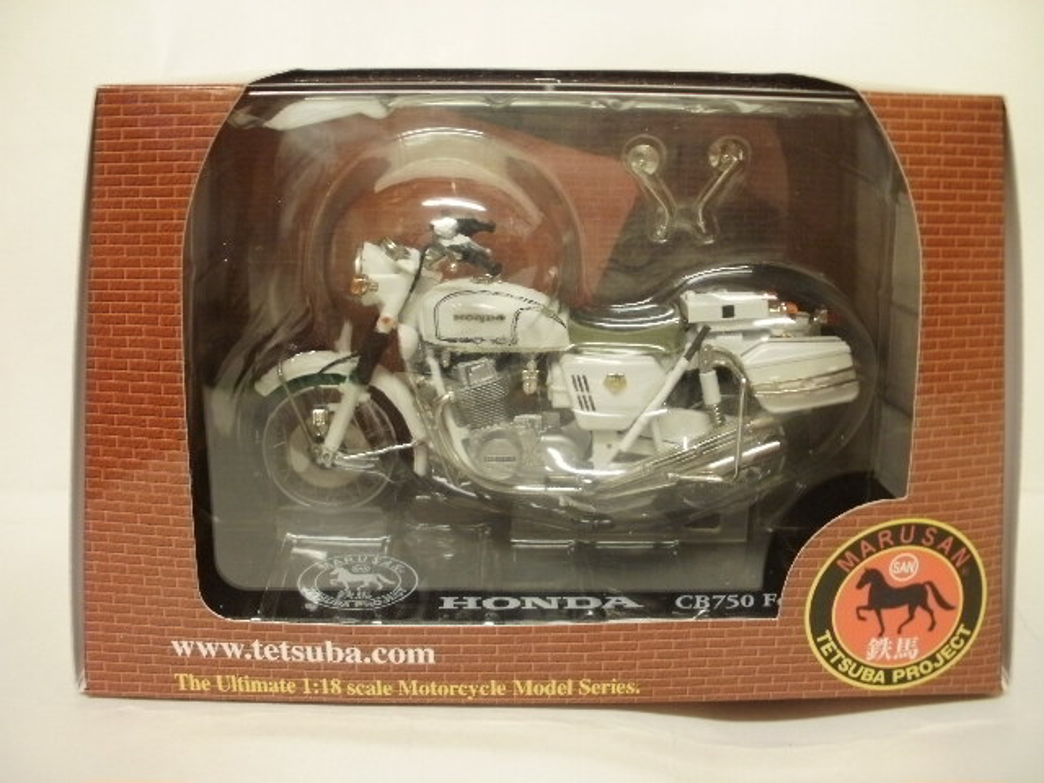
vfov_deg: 39.7
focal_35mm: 36
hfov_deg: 51.4
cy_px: 392
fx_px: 1086
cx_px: 522
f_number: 3.5
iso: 125
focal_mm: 6.3
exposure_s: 1/6
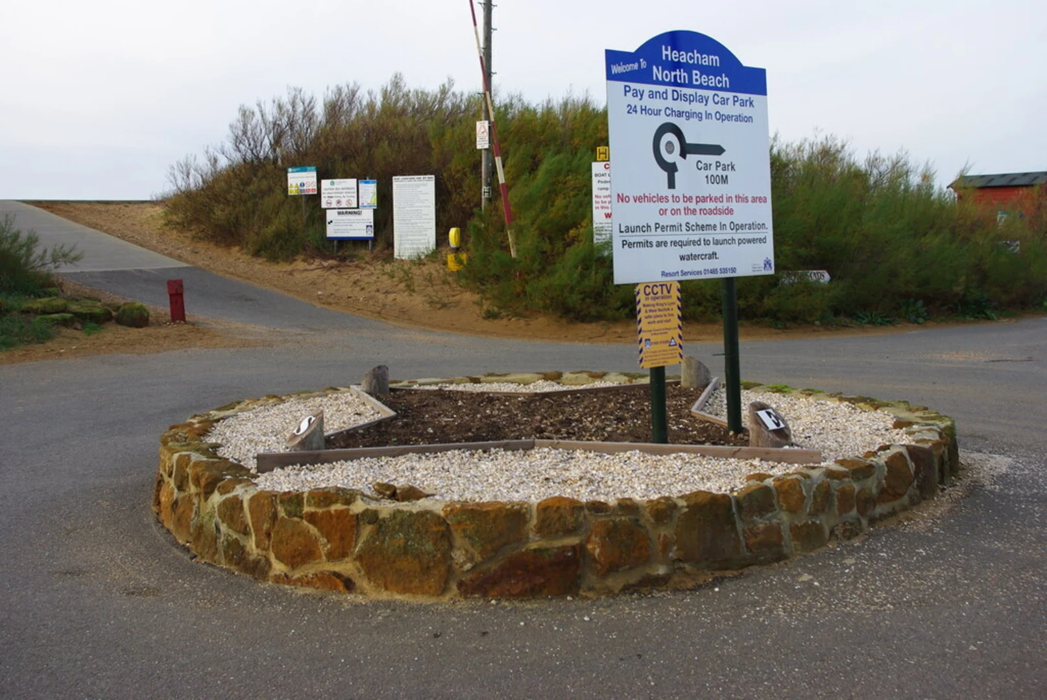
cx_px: 524
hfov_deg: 49.5
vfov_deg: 34.3
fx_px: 1135
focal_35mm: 39
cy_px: 350
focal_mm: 26.25
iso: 100
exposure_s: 1/60
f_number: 5.6
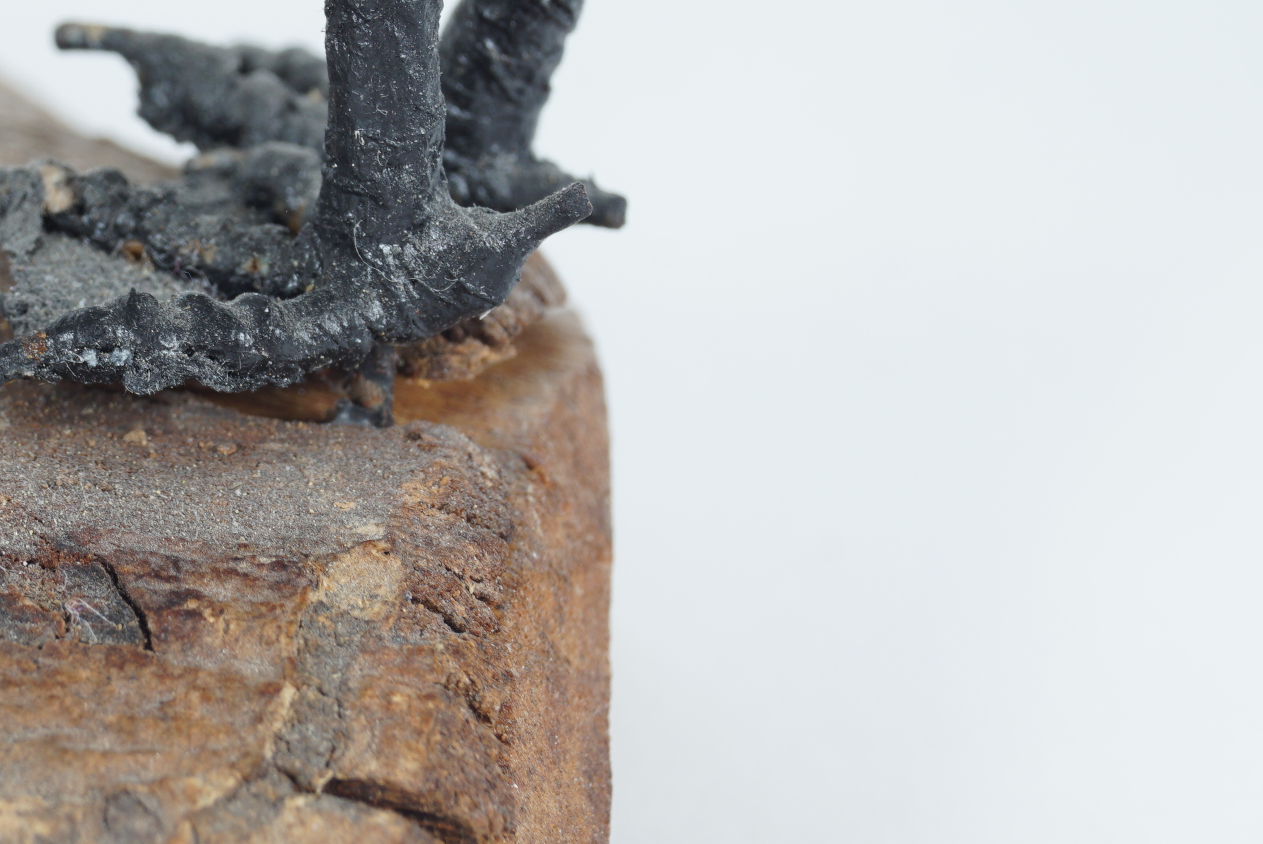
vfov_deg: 8.8
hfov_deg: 13.0
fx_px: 5509
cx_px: 210
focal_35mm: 157
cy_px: 301
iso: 100
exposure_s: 1/125
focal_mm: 55
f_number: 14
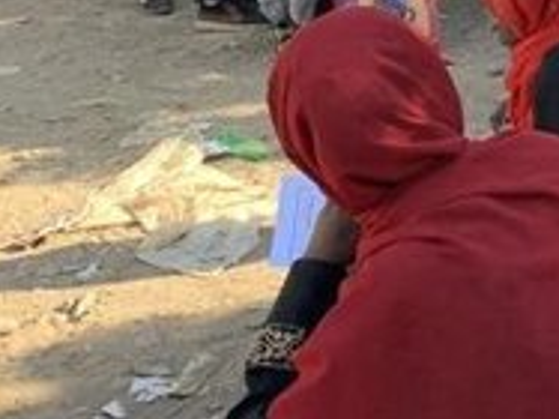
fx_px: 1549
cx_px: 1022
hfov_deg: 16.8
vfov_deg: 14.7
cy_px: -141
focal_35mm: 96
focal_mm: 4.25
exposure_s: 1/230
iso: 25
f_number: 1.8
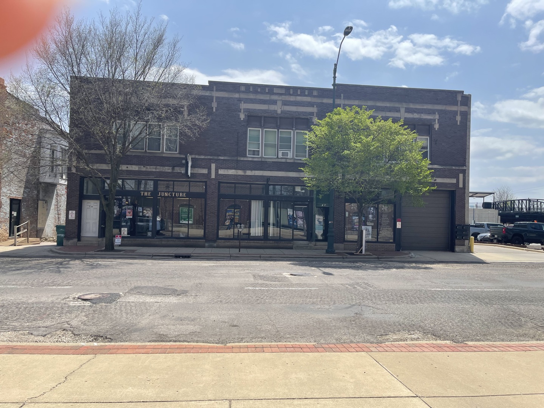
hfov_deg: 69.4
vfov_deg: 54.9
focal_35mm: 25
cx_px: 272
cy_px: 204
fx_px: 393
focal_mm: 5.1
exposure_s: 1/4049
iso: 32
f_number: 1.6
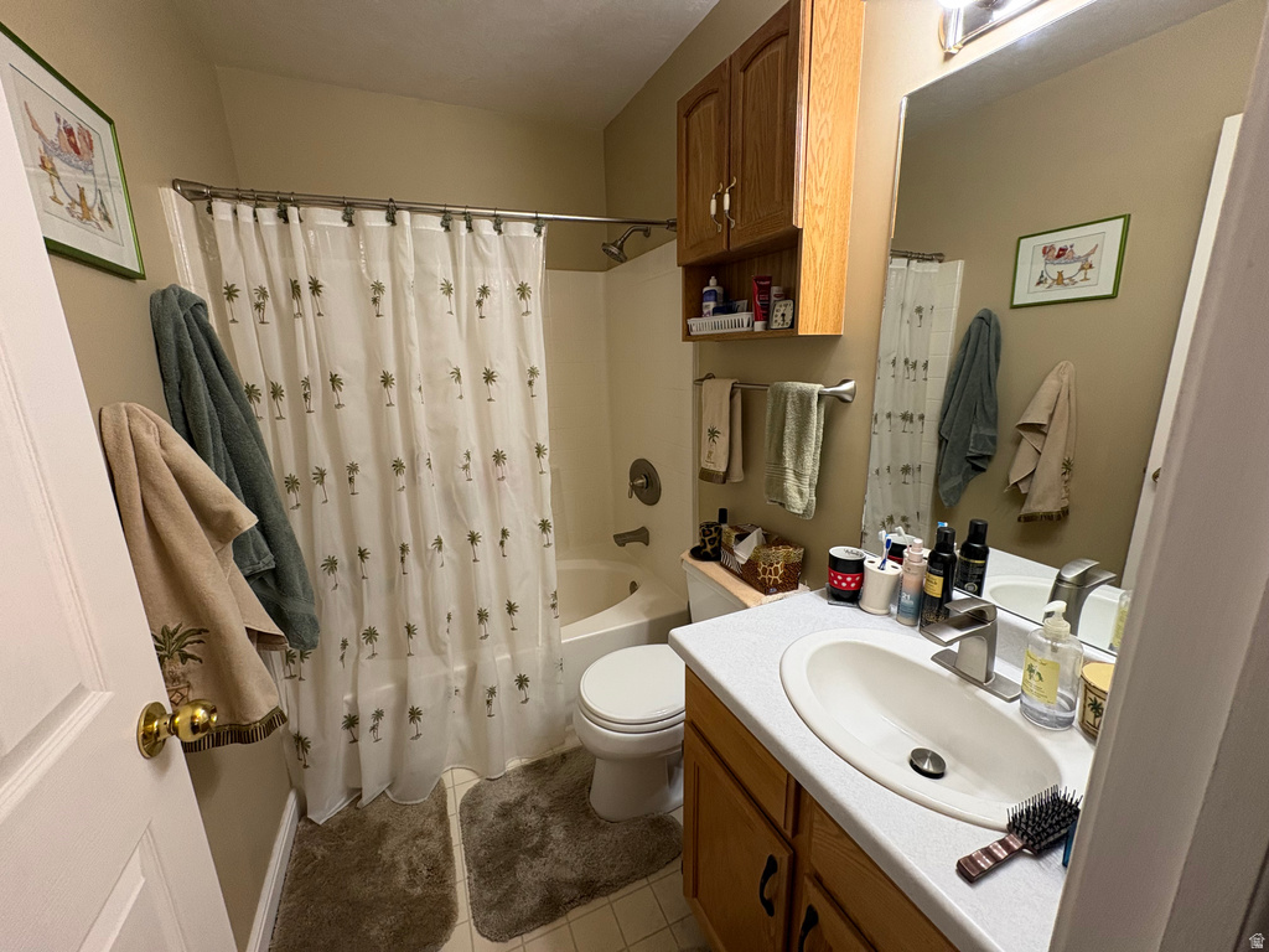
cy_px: 476
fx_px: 513
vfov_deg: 85.7
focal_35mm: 14
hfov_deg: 102.1
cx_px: 634
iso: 250
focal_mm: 2.22
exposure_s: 1/60
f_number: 2.2
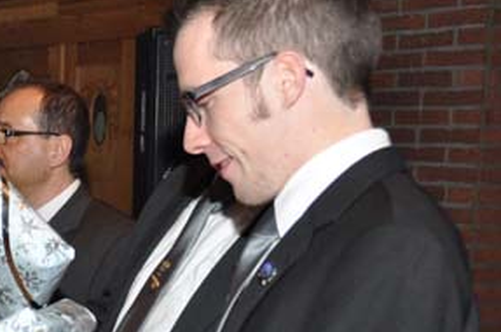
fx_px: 1277
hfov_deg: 20.7
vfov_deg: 14.4
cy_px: 366
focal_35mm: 92
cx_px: -106
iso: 400
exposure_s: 1/60
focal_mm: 22
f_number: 4
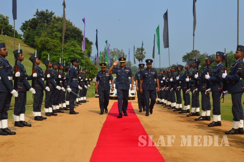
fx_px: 325
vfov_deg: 28.0
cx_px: 122
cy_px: 81
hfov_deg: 41.2
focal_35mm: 48
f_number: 18
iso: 400
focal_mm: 32
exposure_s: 1/250
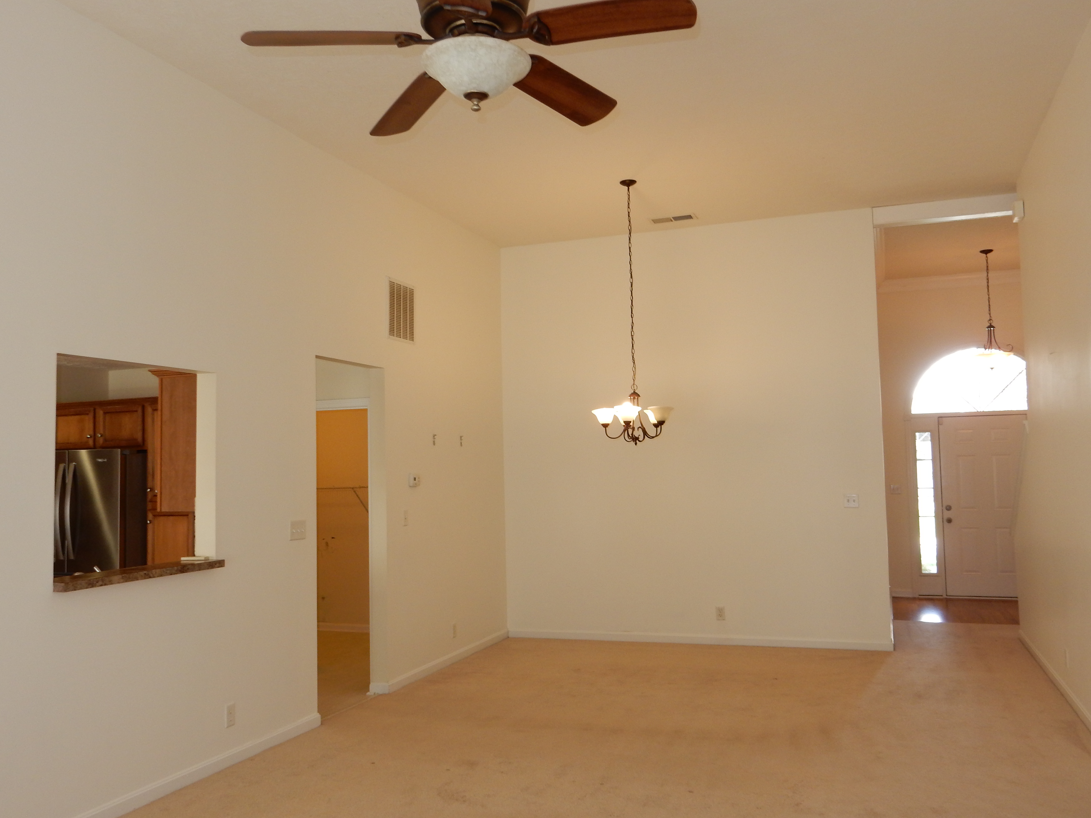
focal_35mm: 30
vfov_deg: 46.8
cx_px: 546
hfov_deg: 60.0
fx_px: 946
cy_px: 409
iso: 140
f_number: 4
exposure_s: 1/30
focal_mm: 5.4
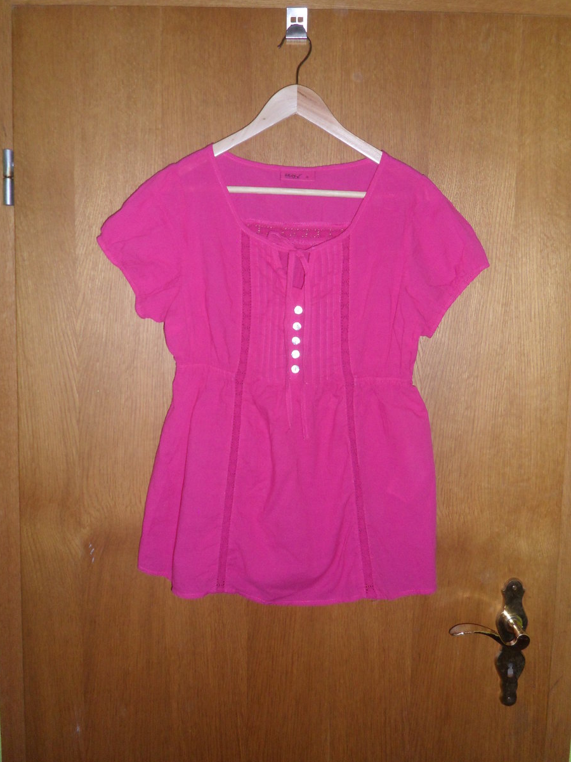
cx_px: 294
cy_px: 371
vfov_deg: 60.0
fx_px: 660
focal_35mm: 30
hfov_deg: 46.8
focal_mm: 4.9
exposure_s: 1/45
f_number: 3.5
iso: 200
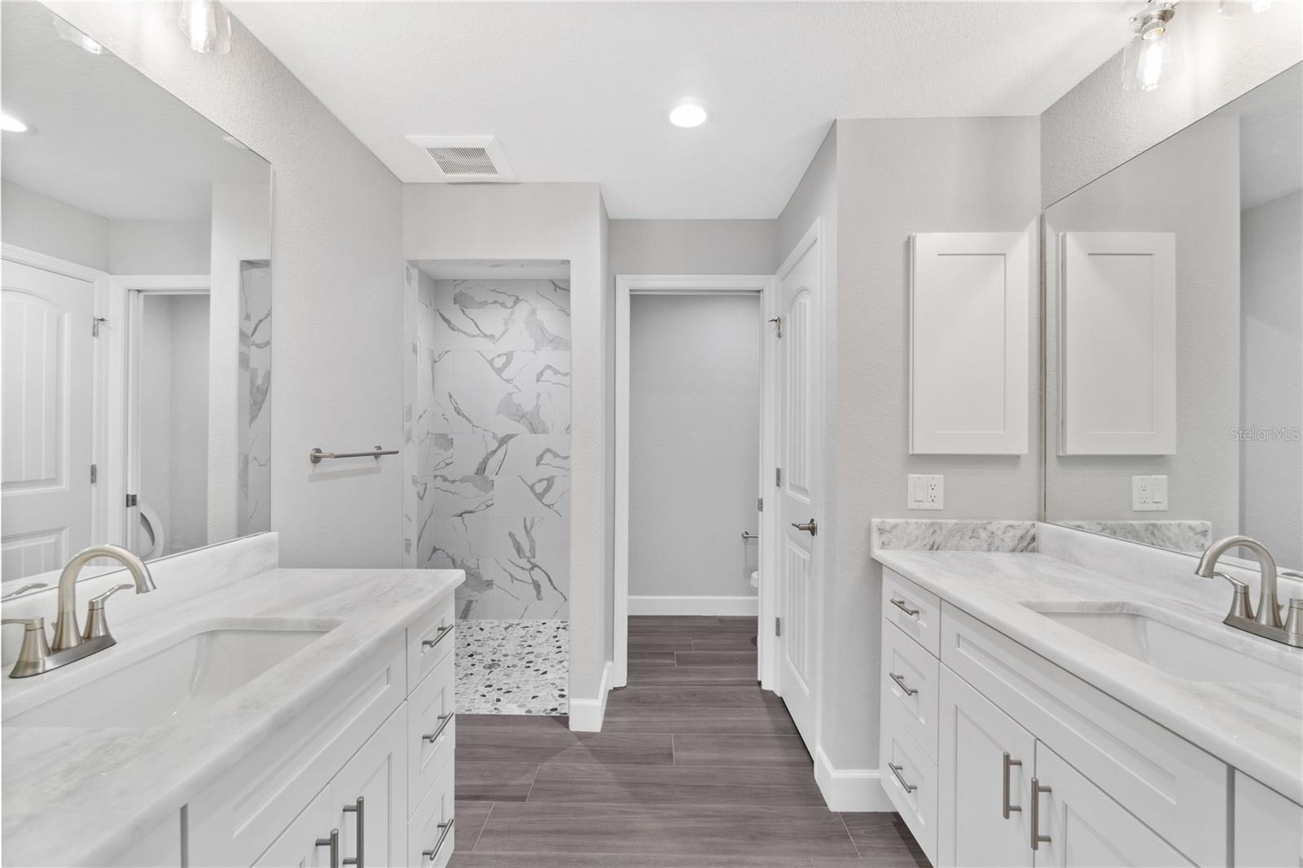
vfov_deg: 77.3
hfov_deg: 100.4
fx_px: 543
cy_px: 434
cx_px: 652
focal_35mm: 15
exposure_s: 1
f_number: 8
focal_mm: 10
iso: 100
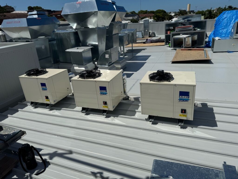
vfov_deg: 56.8
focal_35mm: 24
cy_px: 90
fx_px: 165
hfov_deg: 71.6
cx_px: 119
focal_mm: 6.76
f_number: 1.78
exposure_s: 1/12346
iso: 64
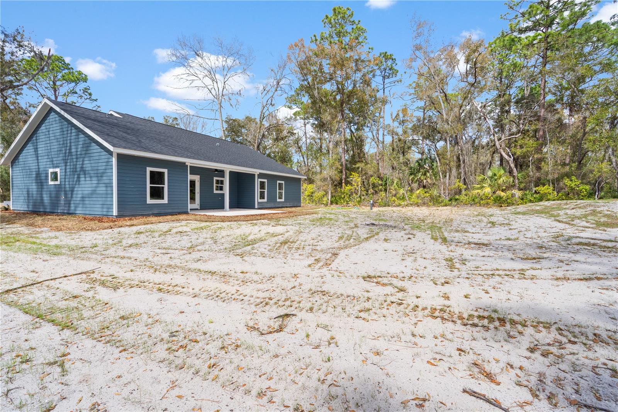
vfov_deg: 73.7
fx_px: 275
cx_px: 309
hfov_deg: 96.7
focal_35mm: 16
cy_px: 206
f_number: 16
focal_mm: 16
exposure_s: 1/40
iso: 250
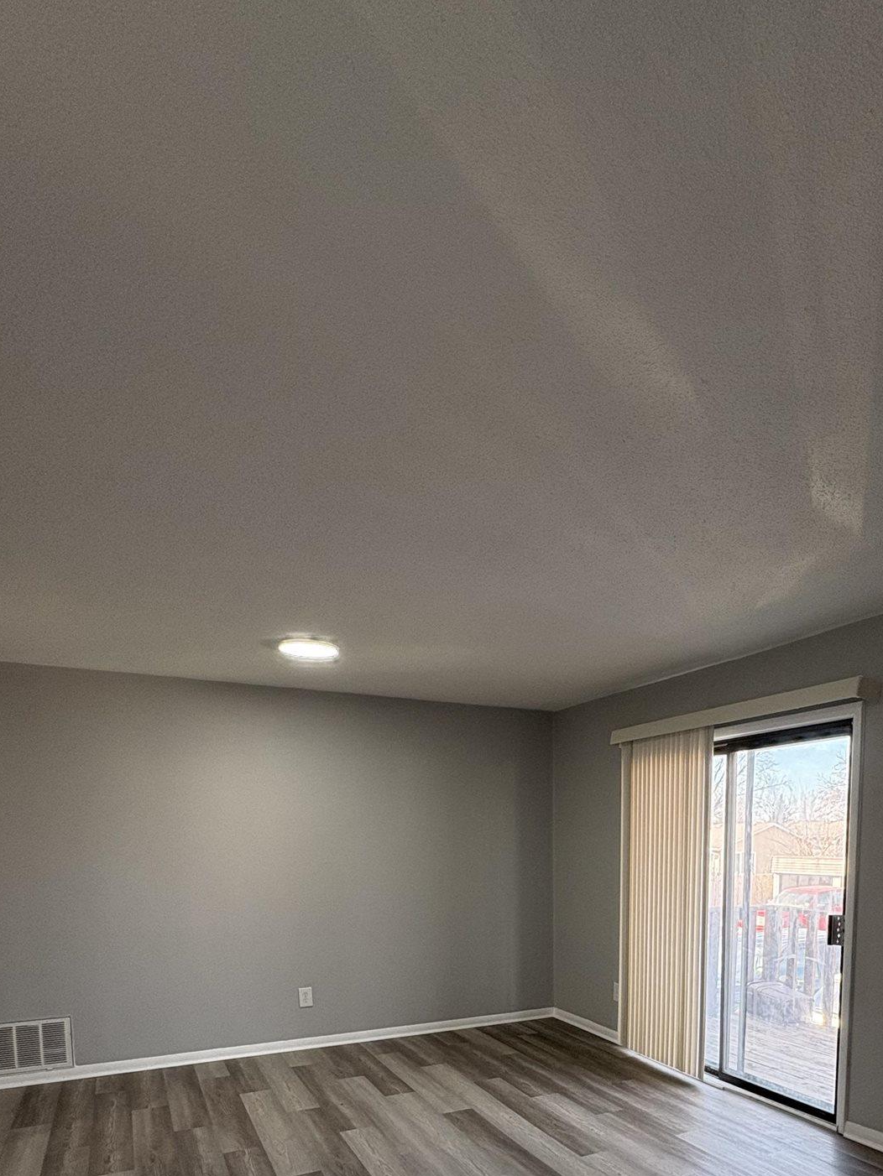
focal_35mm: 23
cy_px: 925
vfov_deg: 67.6
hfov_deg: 58.1
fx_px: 782
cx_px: 554
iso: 125
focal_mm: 2.22
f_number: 2.2
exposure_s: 1/99
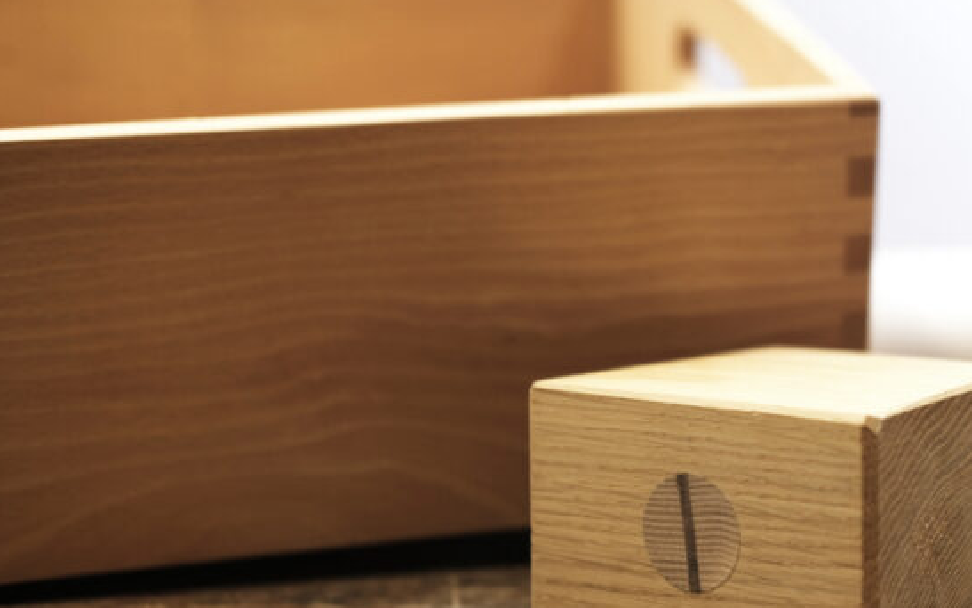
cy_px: 280
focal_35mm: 79
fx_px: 2093
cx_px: 691
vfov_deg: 16.5
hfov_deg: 25.9
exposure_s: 1/125
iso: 250
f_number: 2
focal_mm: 35
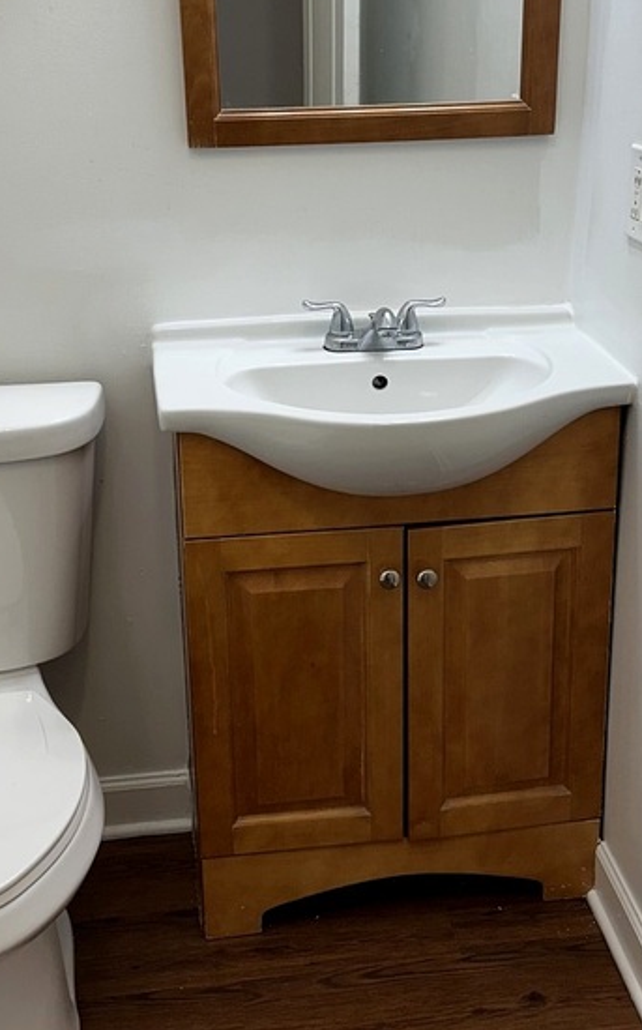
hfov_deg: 25.8
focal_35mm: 50
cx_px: 374
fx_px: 1402
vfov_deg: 40.3
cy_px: 455
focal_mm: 6.86
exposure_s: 1/126
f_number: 1.78
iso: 64
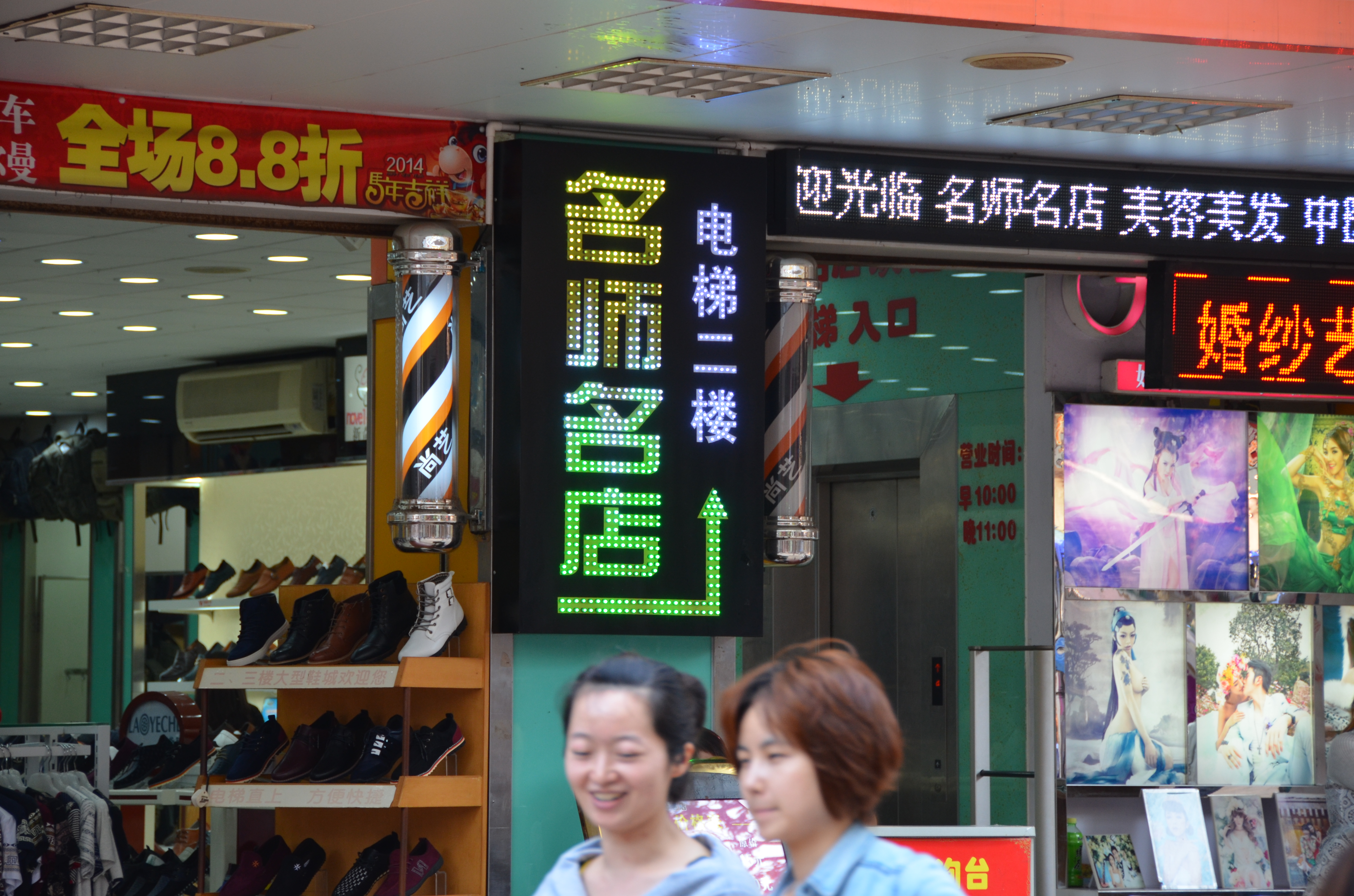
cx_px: 677
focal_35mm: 135
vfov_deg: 10.1
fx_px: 5067
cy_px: 448
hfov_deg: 15.2
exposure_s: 1/125
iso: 400
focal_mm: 90
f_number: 5.6
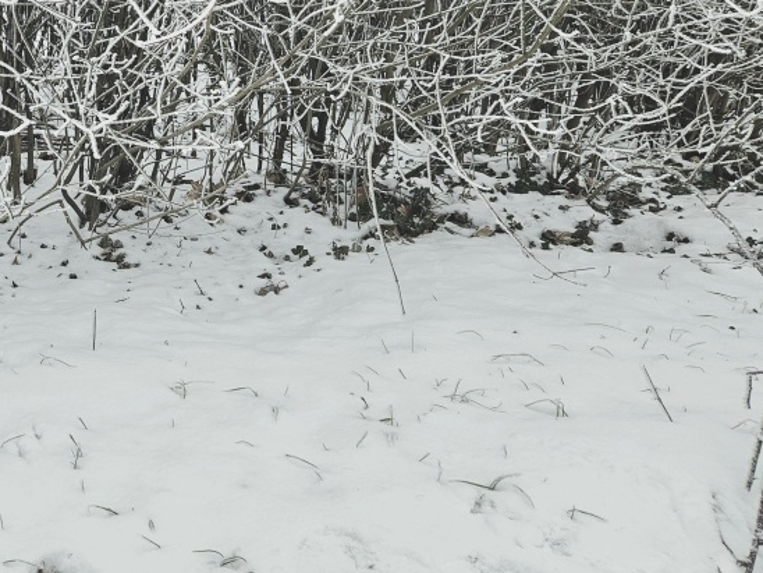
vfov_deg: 32.3
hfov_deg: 40.2
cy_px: 85
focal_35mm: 43
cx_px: 58
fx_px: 948
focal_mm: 5.4
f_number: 1.8
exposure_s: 1/294
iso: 25
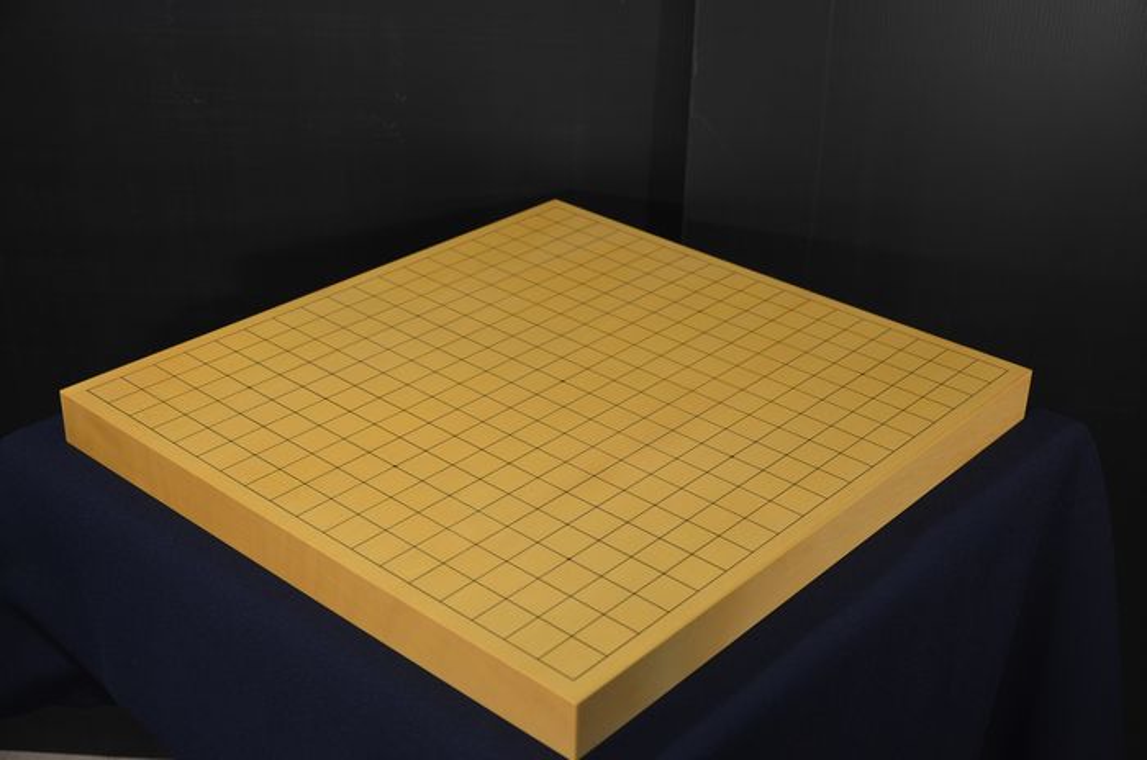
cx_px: 574
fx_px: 1527
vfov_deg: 28.0
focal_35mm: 48
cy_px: 380
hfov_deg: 41.2
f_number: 4.5
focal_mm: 32
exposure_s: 1/25
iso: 400
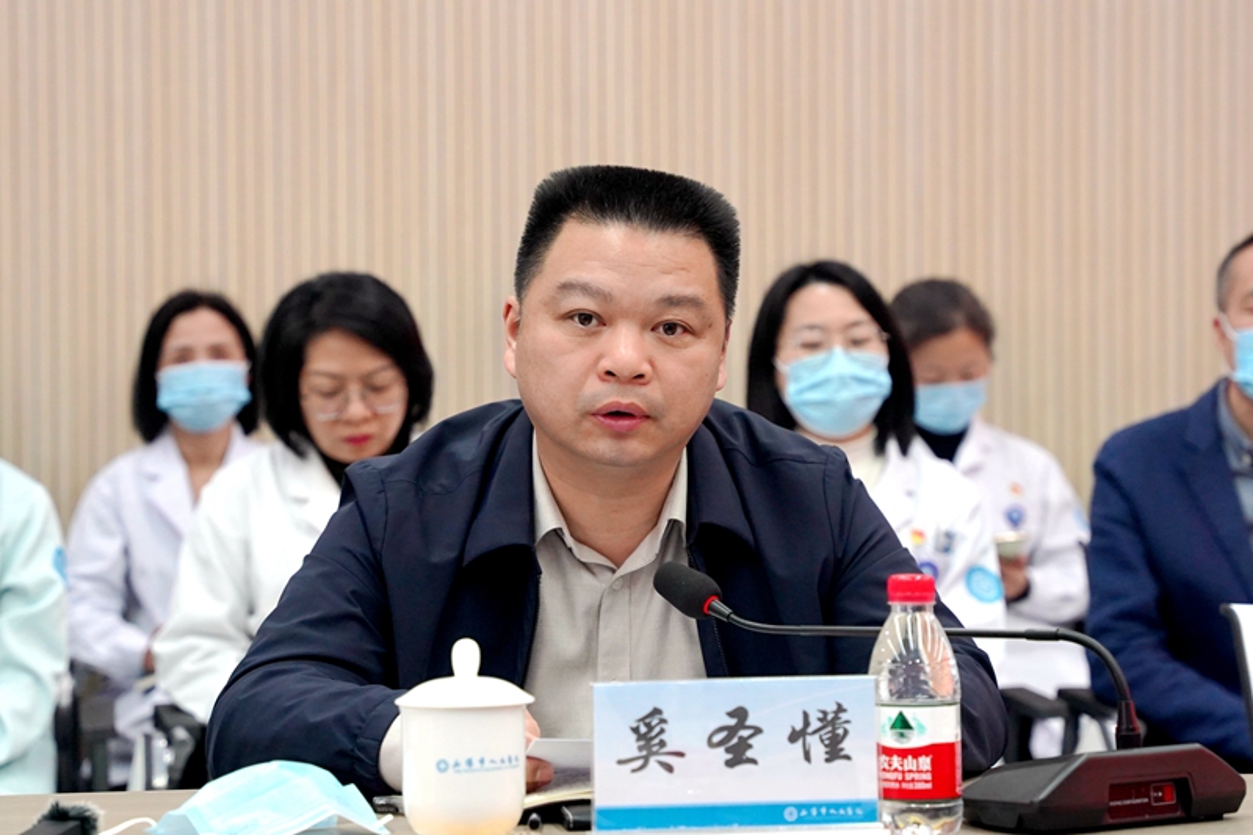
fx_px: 2436
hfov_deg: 28.8
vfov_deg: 19.4
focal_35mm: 70
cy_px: 418
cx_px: 626
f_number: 4
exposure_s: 1/160
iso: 2500
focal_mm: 70
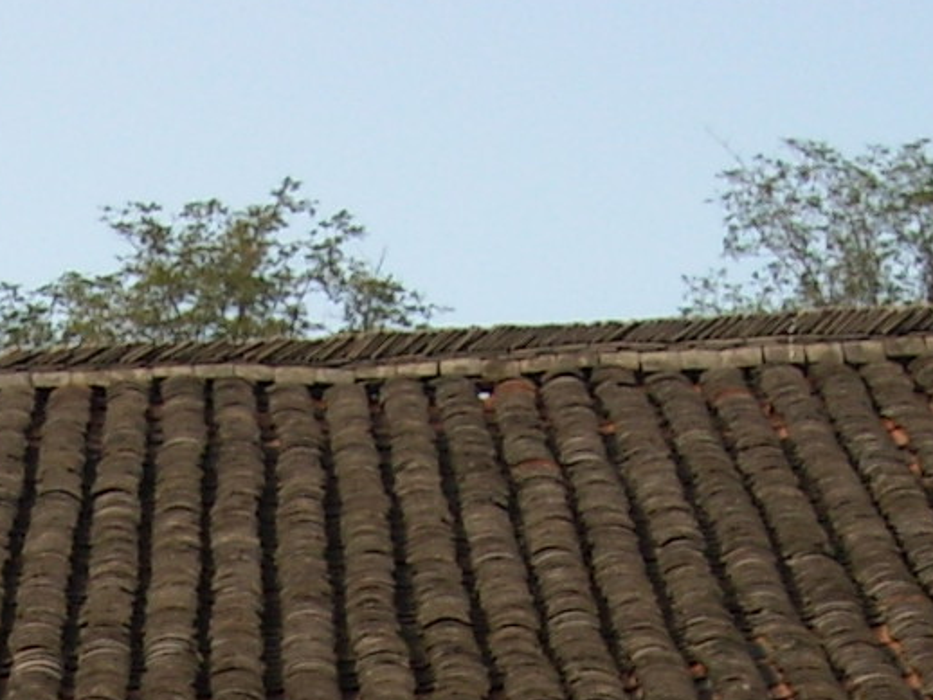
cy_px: 1638
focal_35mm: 175
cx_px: 31
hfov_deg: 11.2
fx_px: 4719
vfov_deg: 7.9
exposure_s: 1/148
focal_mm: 5.7
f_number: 5.6
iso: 64
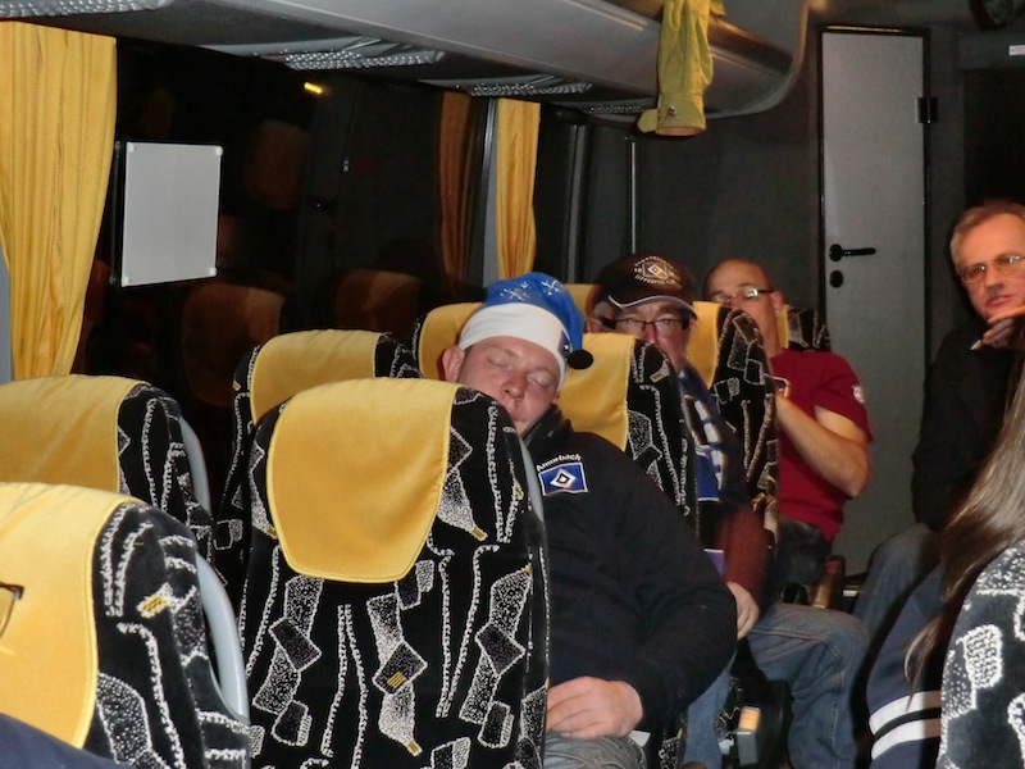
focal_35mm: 55
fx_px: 1629
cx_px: 512
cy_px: 384
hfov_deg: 34.9
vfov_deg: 26.6
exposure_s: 1/15
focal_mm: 9.8
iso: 500
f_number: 4.2
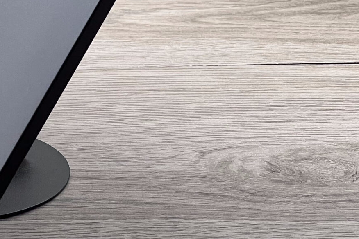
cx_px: -25
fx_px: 2333
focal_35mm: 234
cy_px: -99
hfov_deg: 8.7
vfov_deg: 5.8
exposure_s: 1/100
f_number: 2.8
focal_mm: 9
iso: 80
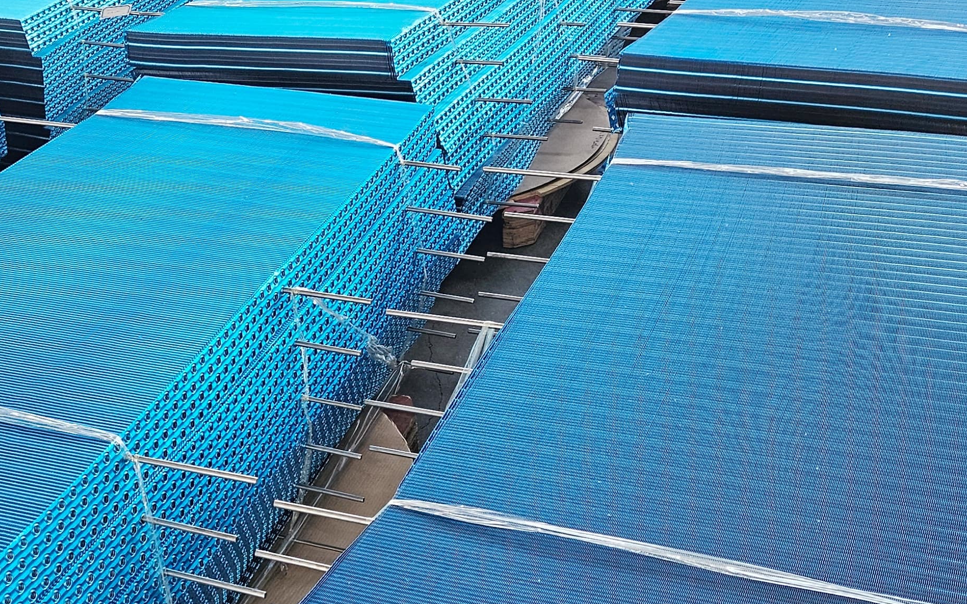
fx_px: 1397
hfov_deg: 38.0
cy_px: 343
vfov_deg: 24.4
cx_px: 376
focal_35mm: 53
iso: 320
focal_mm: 5.4
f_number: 1.8
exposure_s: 1/100
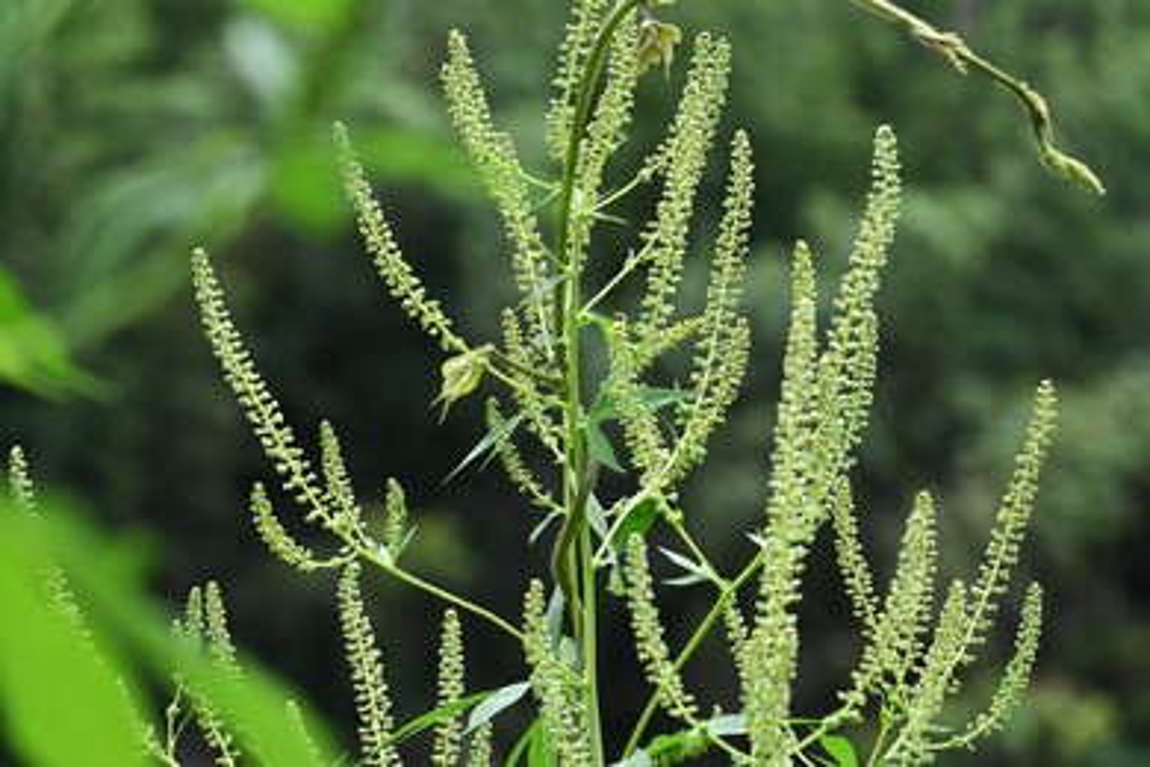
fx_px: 7427
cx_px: 575
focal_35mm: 232
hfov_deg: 8.9
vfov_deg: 5.9
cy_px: 384
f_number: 10
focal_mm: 155
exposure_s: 1/320
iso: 320
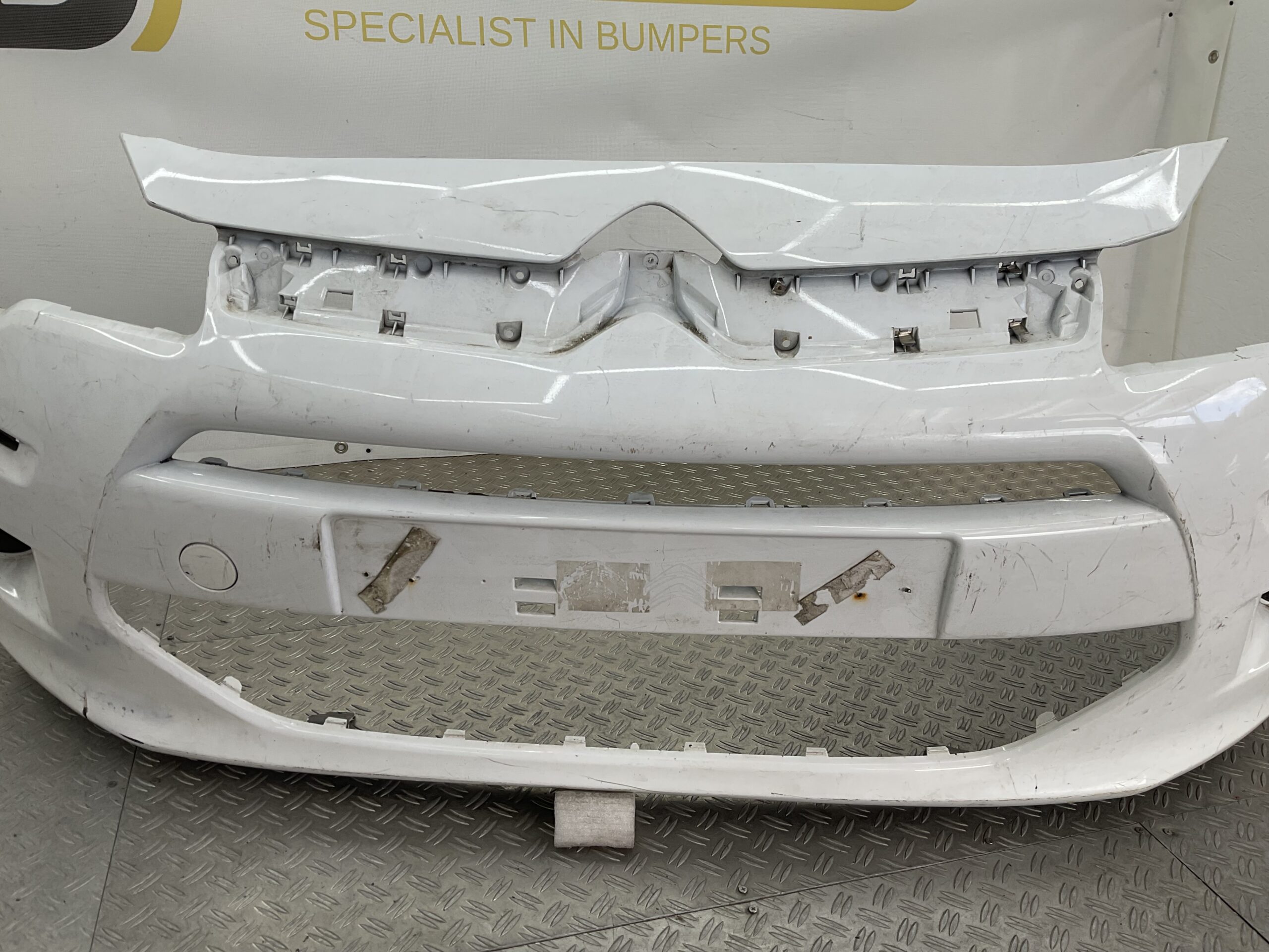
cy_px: 476
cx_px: 634
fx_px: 1063
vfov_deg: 48.2
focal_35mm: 29
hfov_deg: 61.7
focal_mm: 3
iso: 16
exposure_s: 1/185
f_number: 1.8
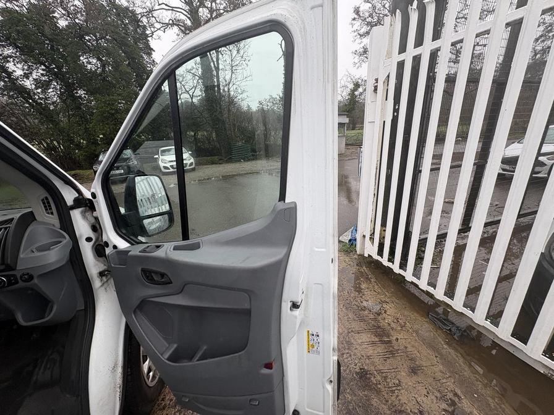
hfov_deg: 102.1
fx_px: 224
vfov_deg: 85.7
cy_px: 208
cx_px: 277
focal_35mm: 14
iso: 40
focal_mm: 2.22
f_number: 2.2
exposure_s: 1/198
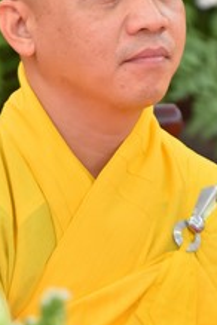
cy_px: 236
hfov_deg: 2.4
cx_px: 103
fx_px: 5099
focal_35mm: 564
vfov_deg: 3.7
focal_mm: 190
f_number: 3.2
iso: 800
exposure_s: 1/100
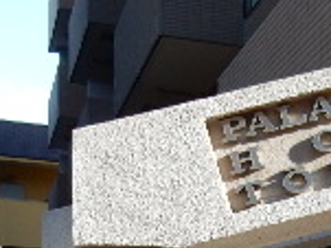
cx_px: 375
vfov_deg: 12.8
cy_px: 437
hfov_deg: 17.8
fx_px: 1013
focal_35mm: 106
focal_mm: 4.5
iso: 125
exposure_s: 1/250
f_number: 3.7
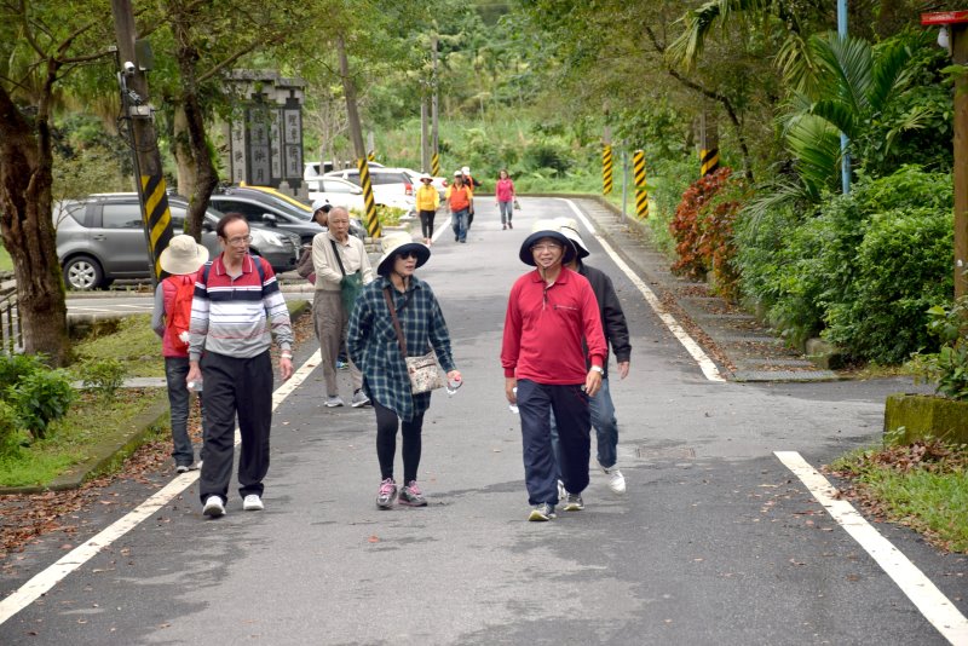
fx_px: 3631
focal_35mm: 135
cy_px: 323
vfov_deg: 10.2
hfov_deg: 15.2
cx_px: 484
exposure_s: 1/160
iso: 100
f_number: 6.3
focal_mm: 90
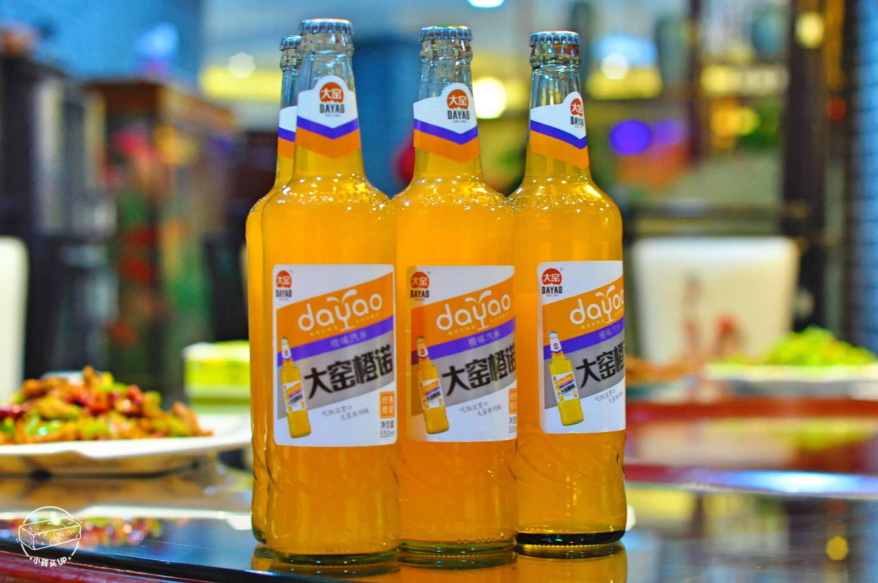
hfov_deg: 27.0
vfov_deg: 18.1
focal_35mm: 75
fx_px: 1827
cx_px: 439
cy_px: 292
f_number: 3.5
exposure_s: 1/50
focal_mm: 50
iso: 1250
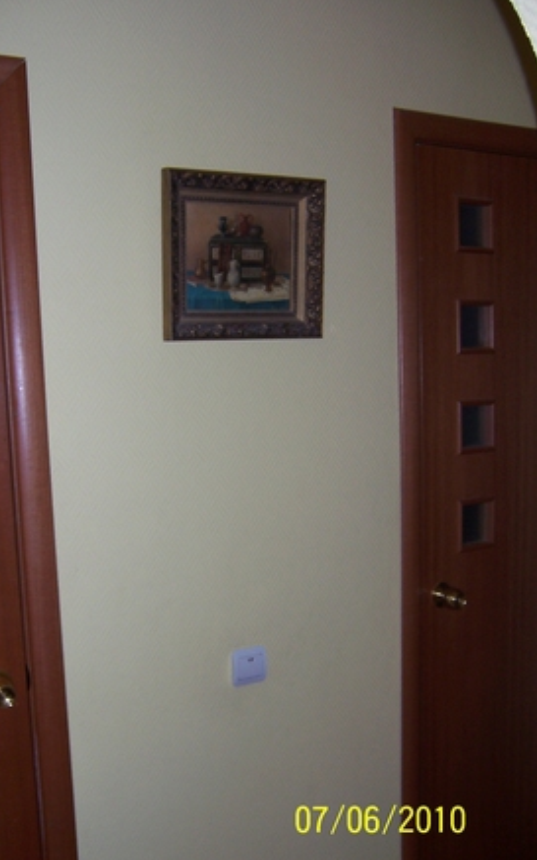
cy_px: 439
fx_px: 843
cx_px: 209
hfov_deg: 35.2
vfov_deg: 54.0
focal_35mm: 36
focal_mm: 5.5
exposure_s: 1/60
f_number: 2.8
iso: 80
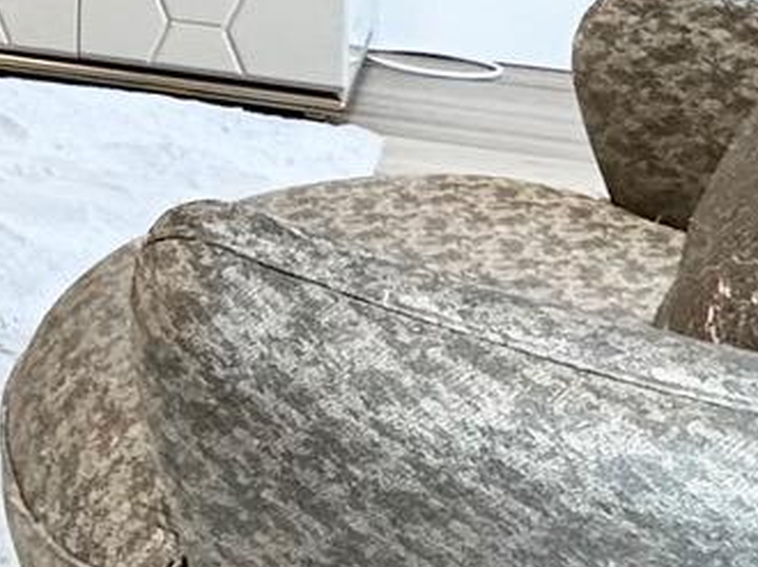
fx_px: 1904
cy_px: -613
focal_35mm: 87
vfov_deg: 13.9
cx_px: -404
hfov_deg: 19.4
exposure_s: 1/120
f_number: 2.2
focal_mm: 2.22
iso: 200
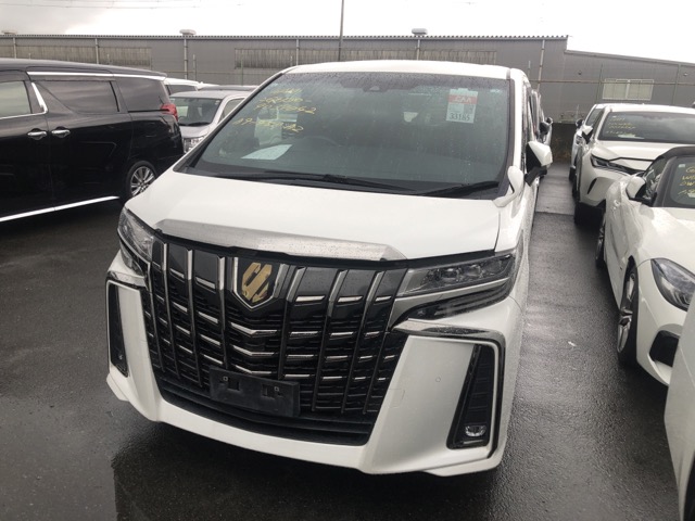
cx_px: 348
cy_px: 260
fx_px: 562
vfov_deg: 49.7
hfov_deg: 63.4
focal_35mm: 28
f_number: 1.8
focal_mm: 3.99
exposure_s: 1/120
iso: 32
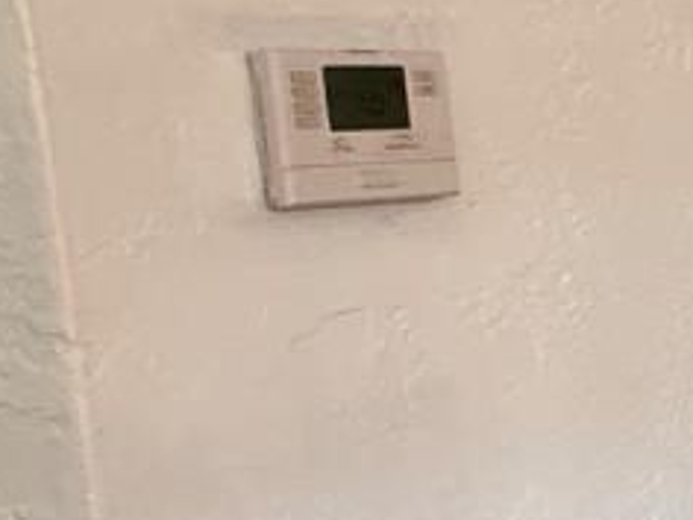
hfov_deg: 12.0
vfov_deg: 16.6
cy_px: 266
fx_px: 1782
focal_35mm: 89
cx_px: 2000
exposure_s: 1/60
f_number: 2.2
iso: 320
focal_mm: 2.22
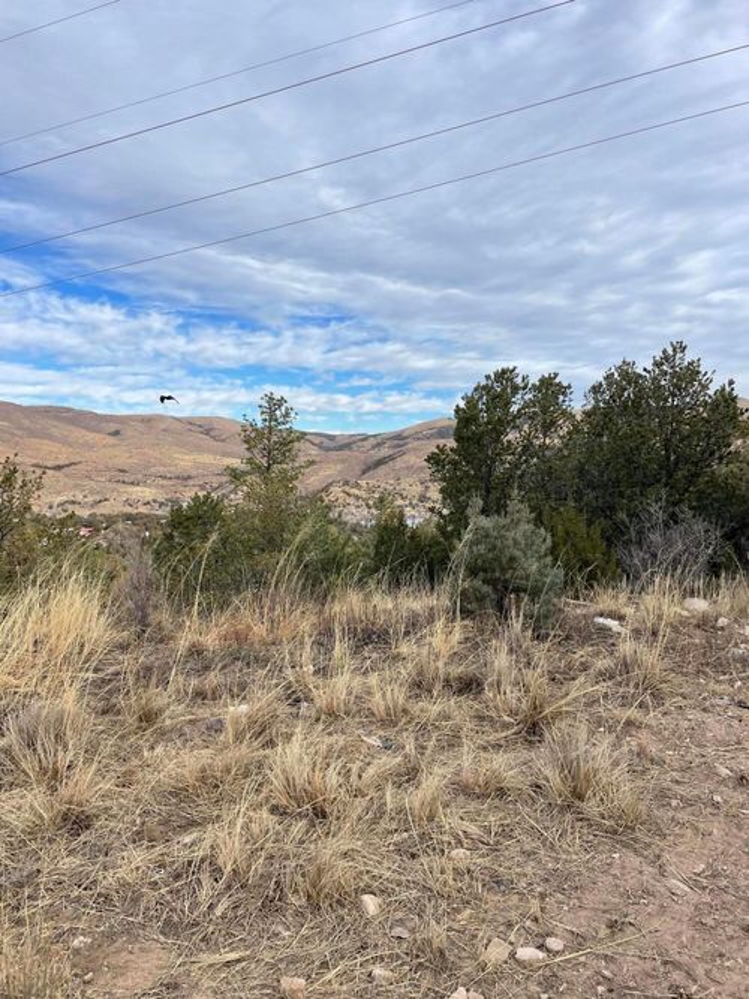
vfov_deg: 67.3
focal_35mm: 26
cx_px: 374
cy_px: 500
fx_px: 750
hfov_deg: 53.0
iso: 32
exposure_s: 1/2132
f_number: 1.6
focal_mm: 4.2
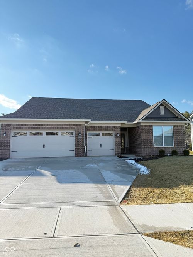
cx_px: 96
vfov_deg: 71.6
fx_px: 178
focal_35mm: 24
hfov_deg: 56.8
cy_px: 128
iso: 80
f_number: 1.78
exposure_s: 1/1250
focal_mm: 6.76
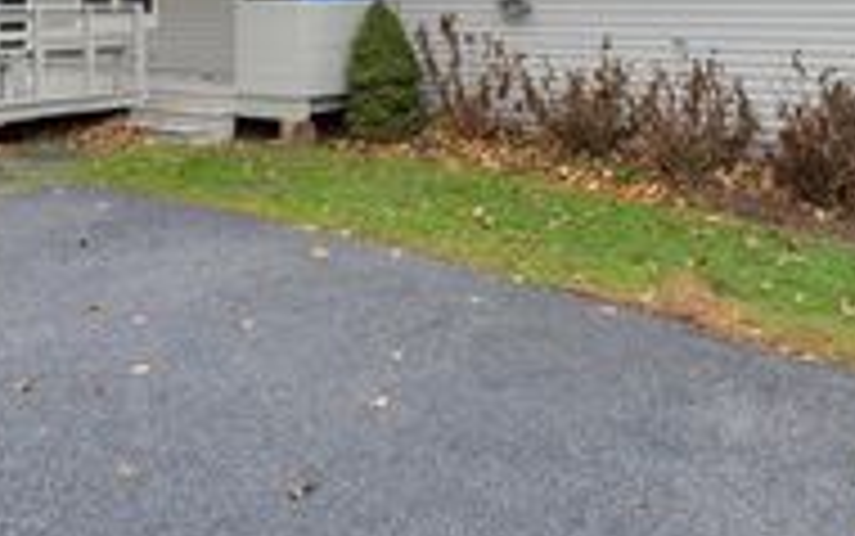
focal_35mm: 43
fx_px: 1003
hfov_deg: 46.2
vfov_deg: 27.8
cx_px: 446
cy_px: -27
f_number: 16
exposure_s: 1/10
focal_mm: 16
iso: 200
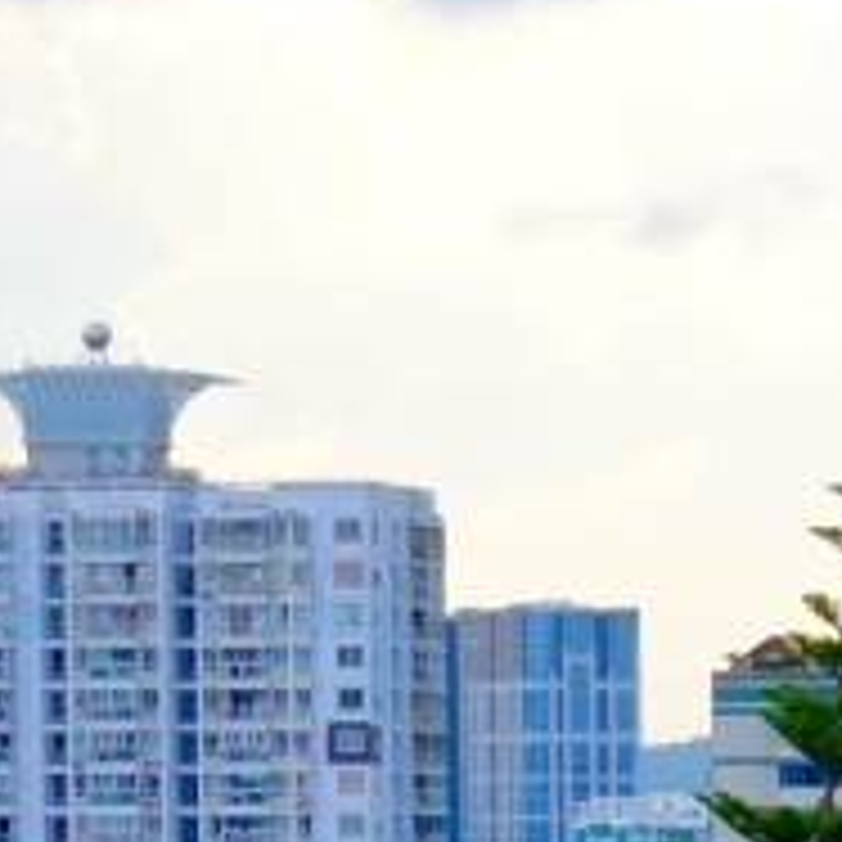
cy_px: 1182
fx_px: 9604
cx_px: 2278
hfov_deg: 4.8
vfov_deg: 5.0
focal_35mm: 349
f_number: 5.6
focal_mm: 50
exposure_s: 1/80
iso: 100
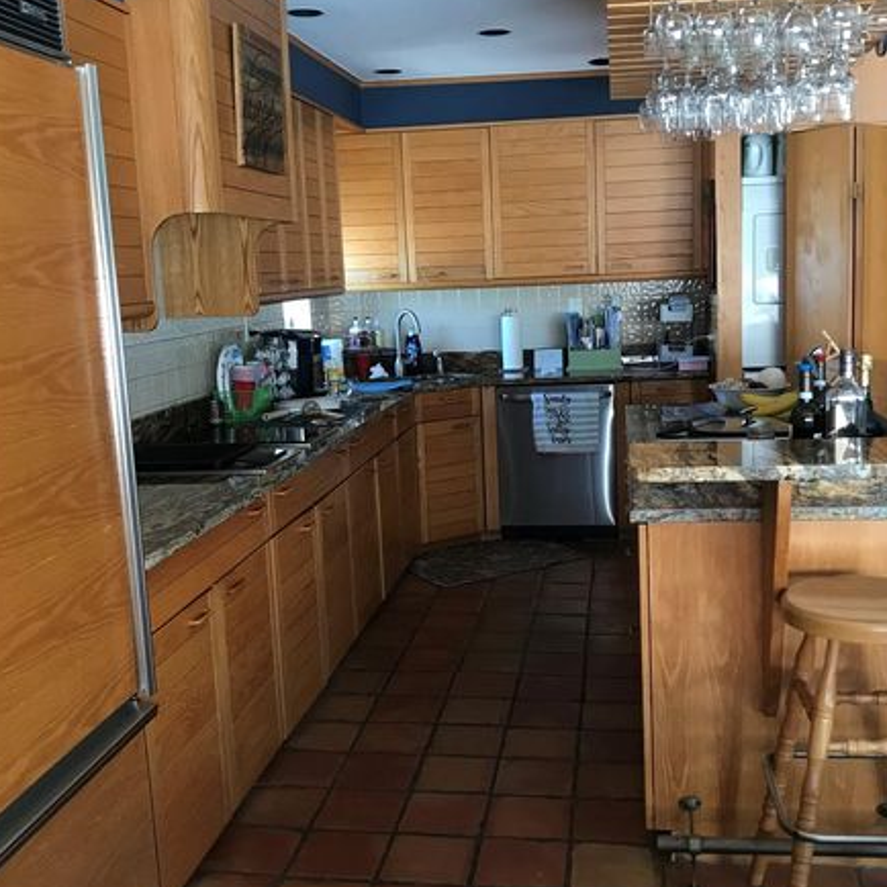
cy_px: 455
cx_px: 484
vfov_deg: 43.9
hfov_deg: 43.8
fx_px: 1102
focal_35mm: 38
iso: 40
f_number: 1.8
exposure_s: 1/17
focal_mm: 3.99
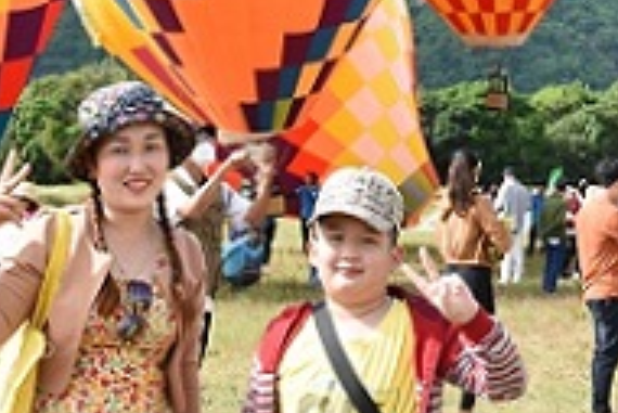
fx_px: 2044
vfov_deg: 11.4
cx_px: 585
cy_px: 13
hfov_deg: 16.9
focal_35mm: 119
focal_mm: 26
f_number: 8
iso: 250
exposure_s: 1/250
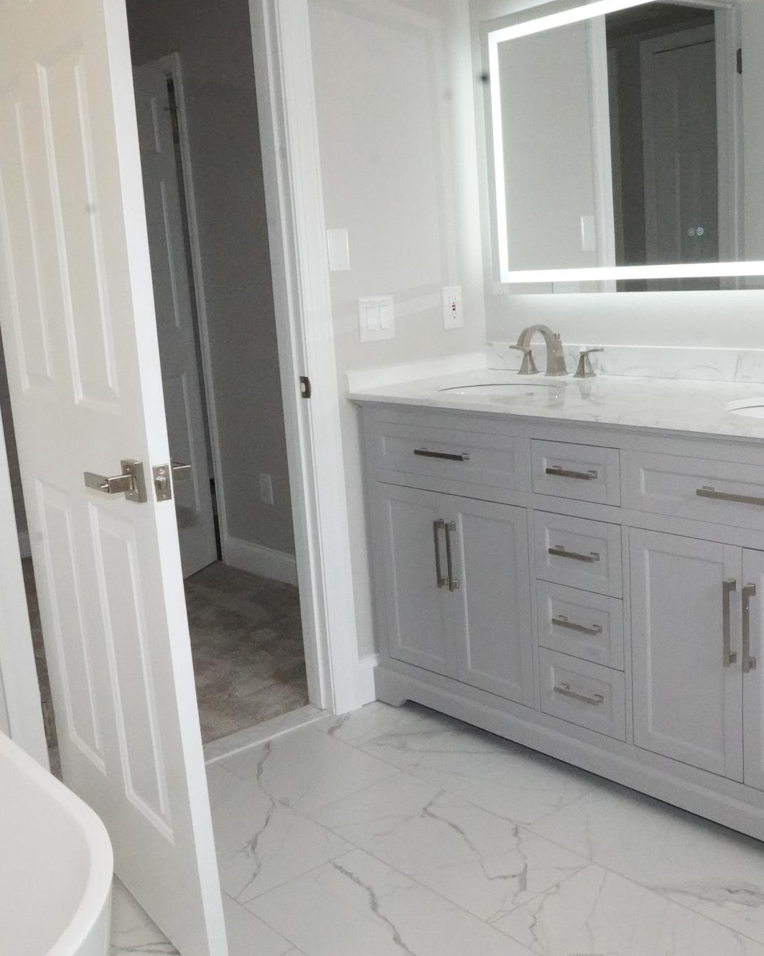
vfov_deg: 46.9
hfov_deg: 38.2
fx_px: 1103
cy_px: 472
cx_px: 376
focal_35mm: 39
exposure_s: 1/160
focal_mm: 18
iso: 12800
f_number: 22
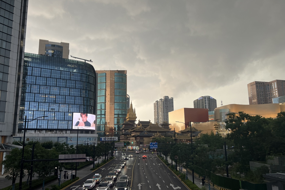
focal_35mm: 28
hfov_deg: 65.5
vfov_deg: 46.4
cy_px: 101
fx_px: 222
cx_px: 141
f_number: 1.5
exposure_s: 1/121
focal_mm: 5.7
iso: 64
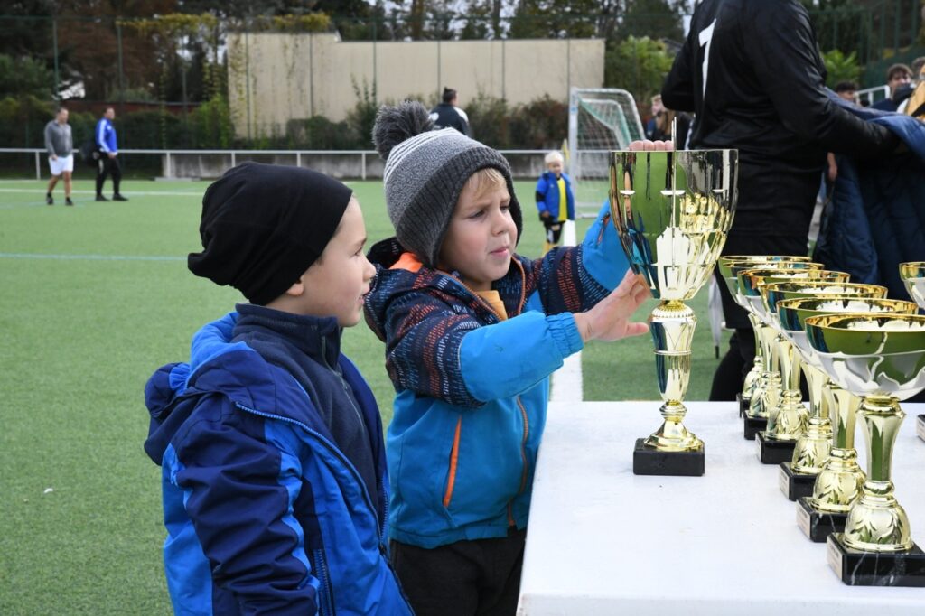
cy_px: 308
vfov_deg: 22.6
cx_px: 462
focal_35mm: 60
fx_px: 1541
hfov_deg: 33.4
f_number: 13
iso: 6400
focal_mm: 60
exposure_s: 1/1600
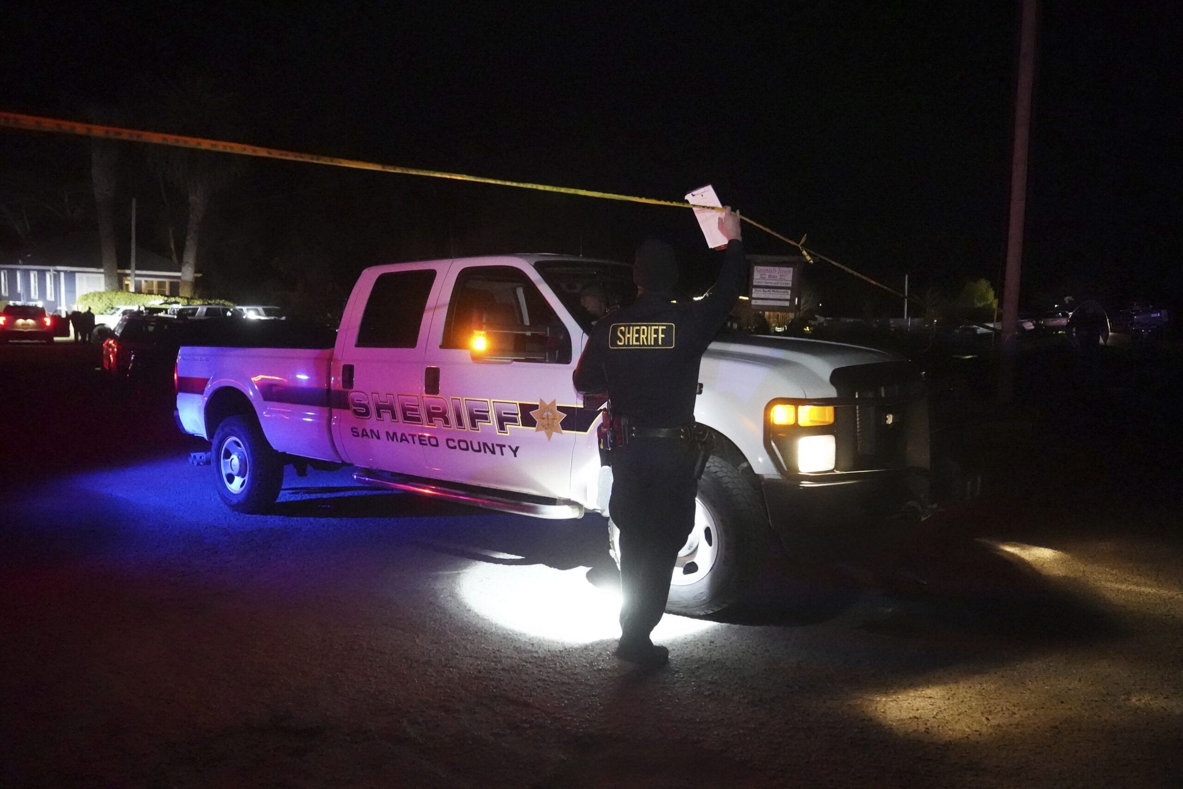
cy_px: 394
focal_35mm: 24
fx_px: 789
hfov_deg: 73.7
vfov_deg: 53.1
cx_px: 592
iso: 40000
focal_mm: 24
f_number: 2.8
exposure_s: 1/125
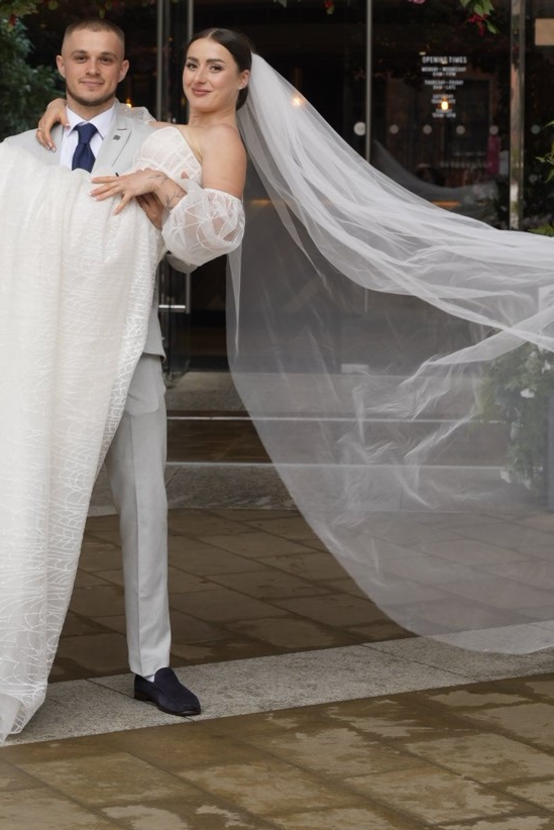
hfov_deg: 11.8
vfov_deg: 17.5
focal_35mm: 116
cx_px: 137
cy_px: 106
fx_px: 2664
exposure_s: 1/160
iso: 320
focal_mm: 58.8
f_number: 5
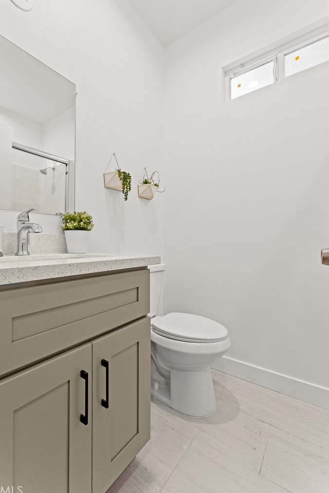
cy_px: 233
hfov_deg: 77.3
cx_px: 157
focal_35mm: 15
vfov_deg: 100.3
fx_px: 206
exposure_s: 1/8
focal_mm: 14
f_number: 10
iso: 1600
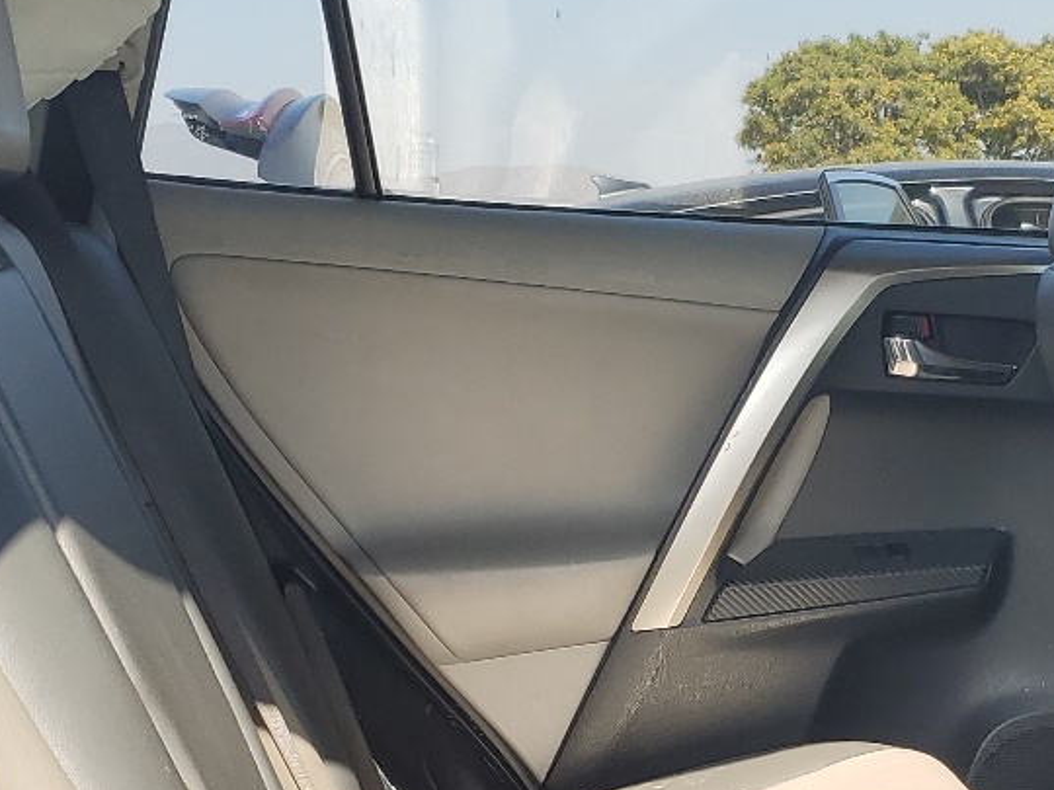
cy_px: 798
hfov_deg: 25.1
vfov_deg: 18.6
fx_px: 2345
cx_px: 767
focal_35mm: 77
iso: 50
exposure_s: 1/588
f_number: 1.5
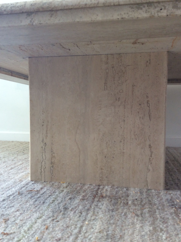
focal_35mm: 32
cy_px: 121
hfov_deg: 44.1
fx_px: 224
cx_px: 90
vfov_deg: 56.9
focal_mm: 3.3
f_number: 2.4
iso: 40
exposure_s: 1/25
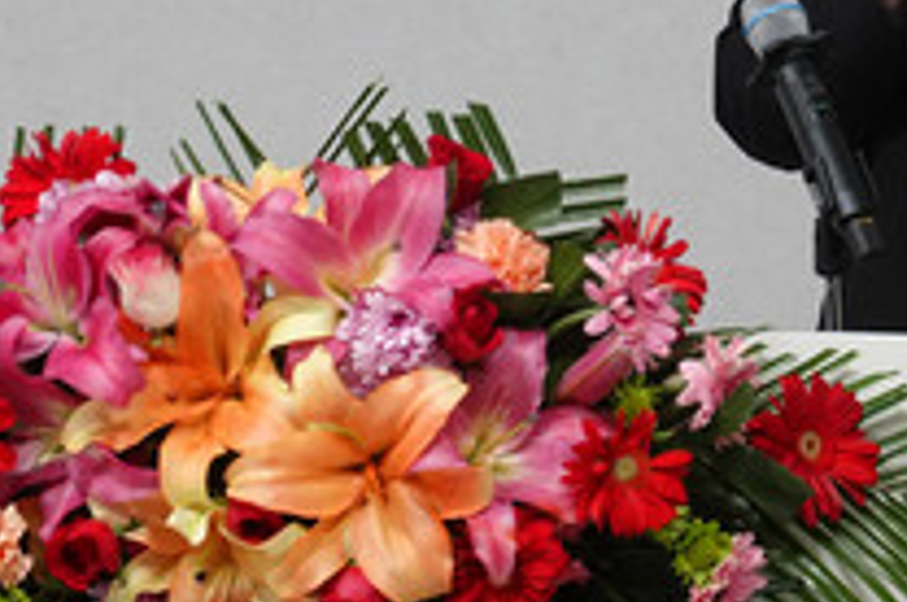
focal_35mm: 448
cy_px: 11
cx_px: 567
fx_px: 11270
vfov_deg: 3.1
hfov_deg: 4.6
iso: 800
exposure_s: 1/160
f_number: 4.5
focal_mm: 67.21
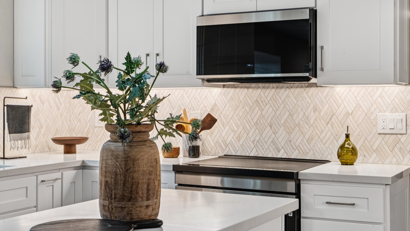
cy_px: 111
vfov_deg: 21.8
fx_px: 598
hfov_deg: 37.8
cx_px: 204
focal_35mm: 55
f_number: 16
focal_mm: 52
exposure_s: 1/15
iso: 640
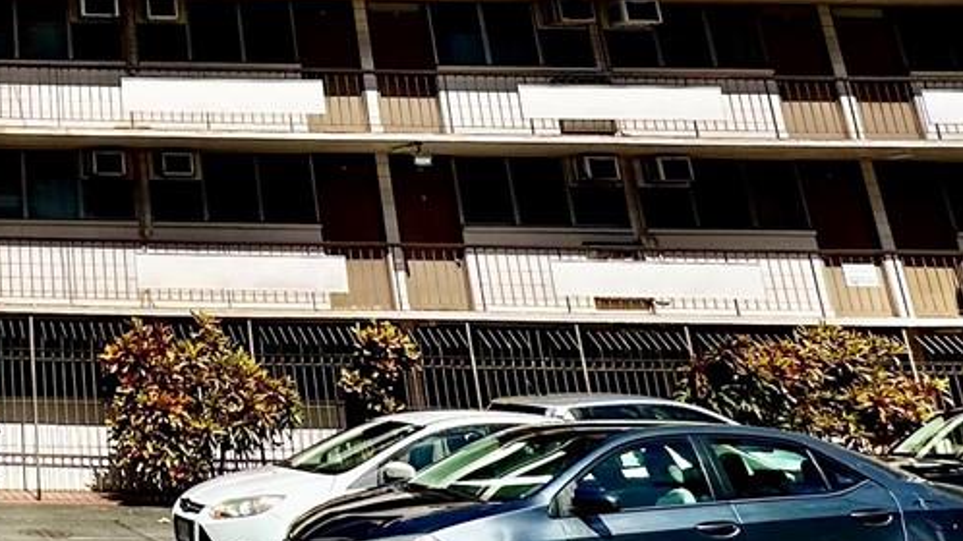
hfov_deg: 33.0
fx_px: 1251
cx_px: -242
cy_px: -83
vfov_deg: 22.7
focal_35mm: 49
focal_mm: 2.22
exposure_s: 1/4000
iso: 50
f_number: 2.2
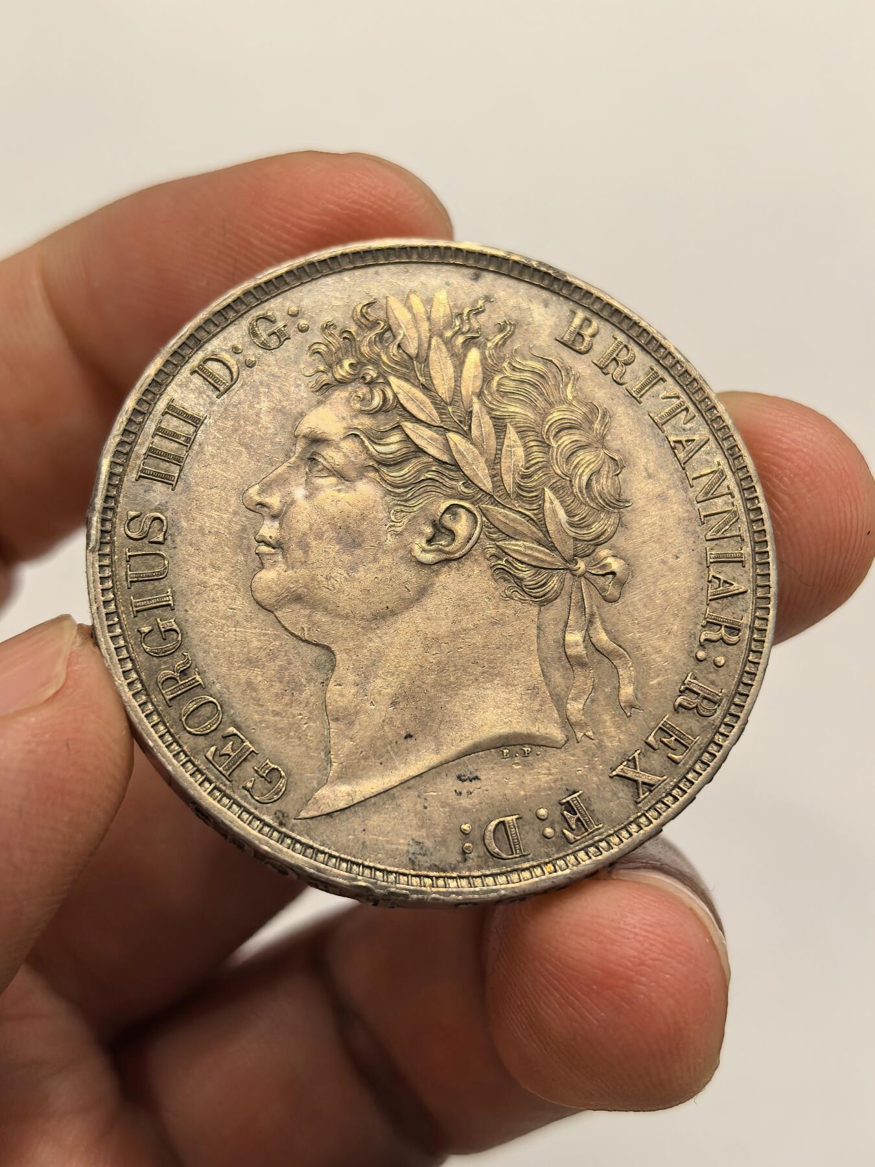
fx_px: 1820
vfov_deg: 35.5
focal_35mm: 54
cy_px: 584
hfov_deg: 27.0
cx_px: 438
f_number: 2
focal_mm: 6.98
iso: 250
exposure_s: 1/100
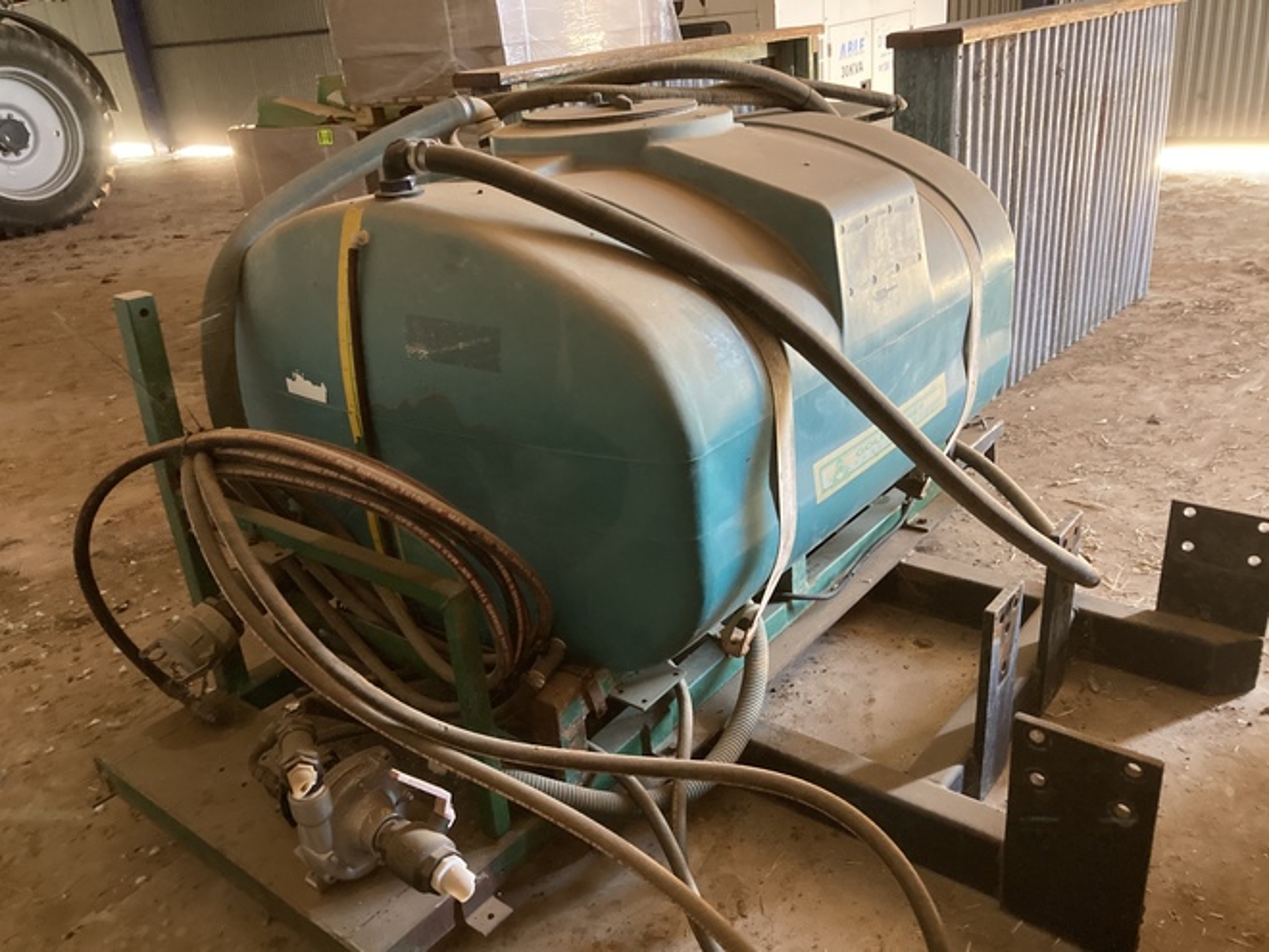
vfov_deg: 49.7
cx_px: 634
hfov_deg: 63.4
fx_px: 1026
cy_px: 476
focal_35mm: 28
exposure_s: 1/30
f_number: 1.8
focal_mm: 3.99
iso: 500
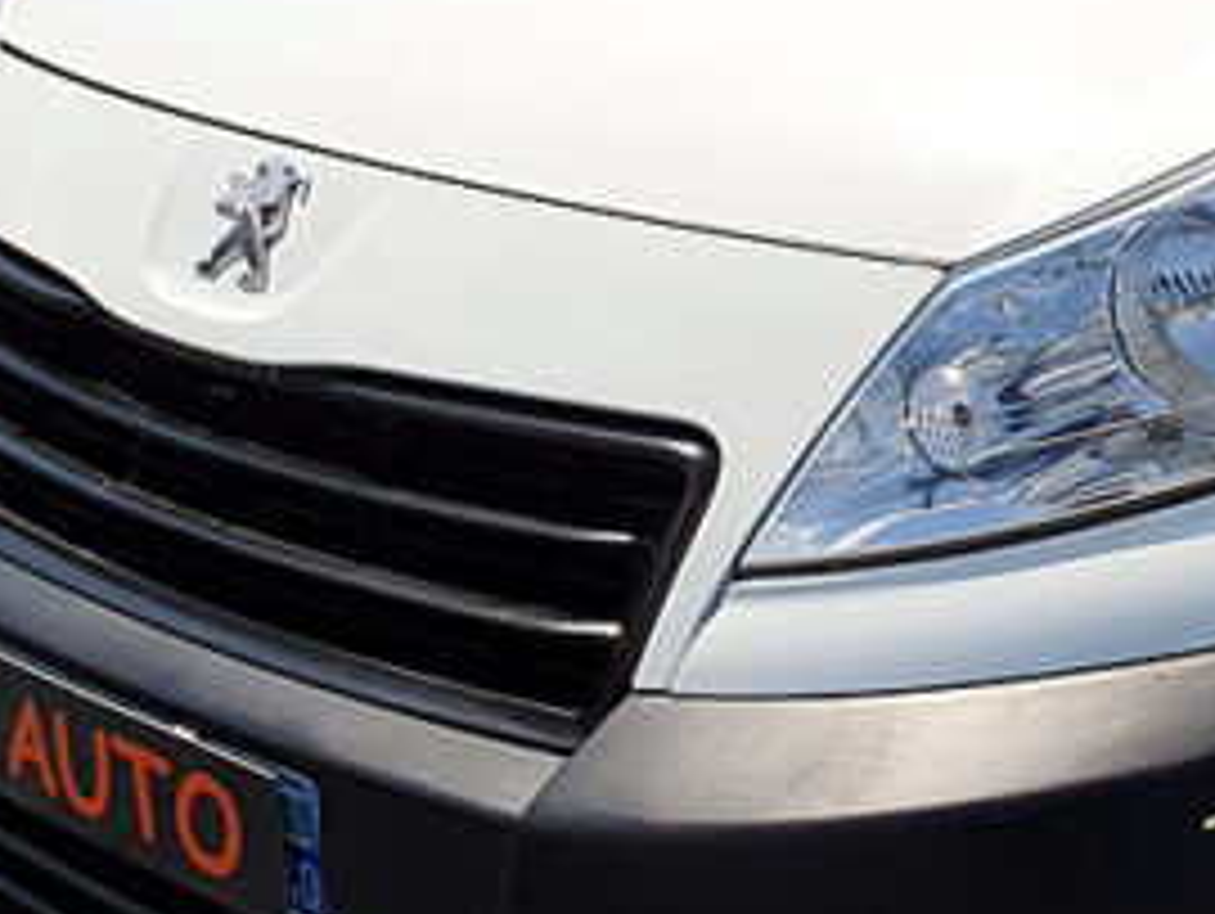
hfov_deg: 23.8
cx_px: 1328
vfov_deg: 19.1
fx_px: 2705
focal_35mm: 77
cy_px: 275
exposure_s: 1/3896
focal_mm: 4.32
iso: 50
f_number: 2.4
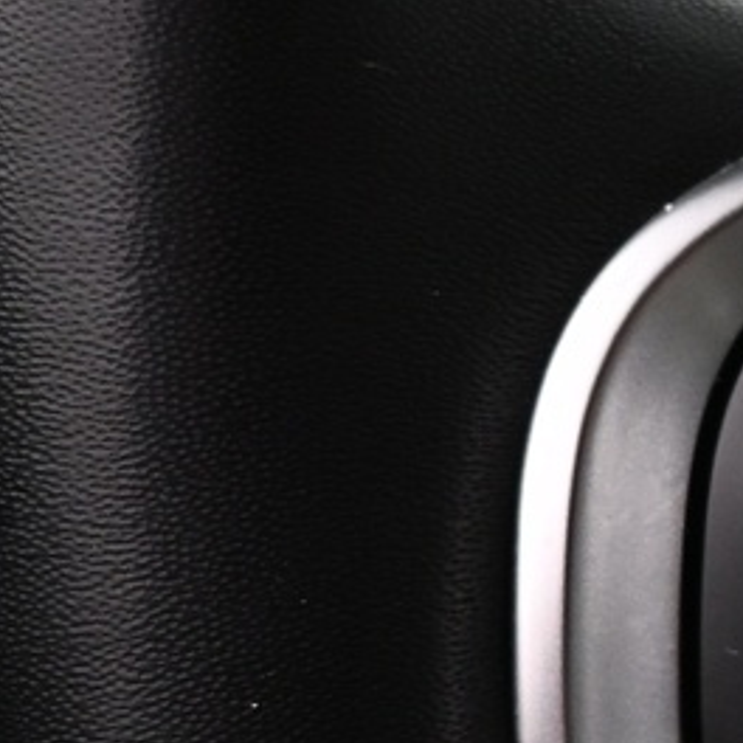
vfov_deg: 13.9
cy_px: 526
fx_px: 3035
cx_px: 1531
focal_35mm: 125
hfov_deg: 12.2
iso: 1250
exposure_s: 1/25
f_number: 3.5
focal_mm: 16
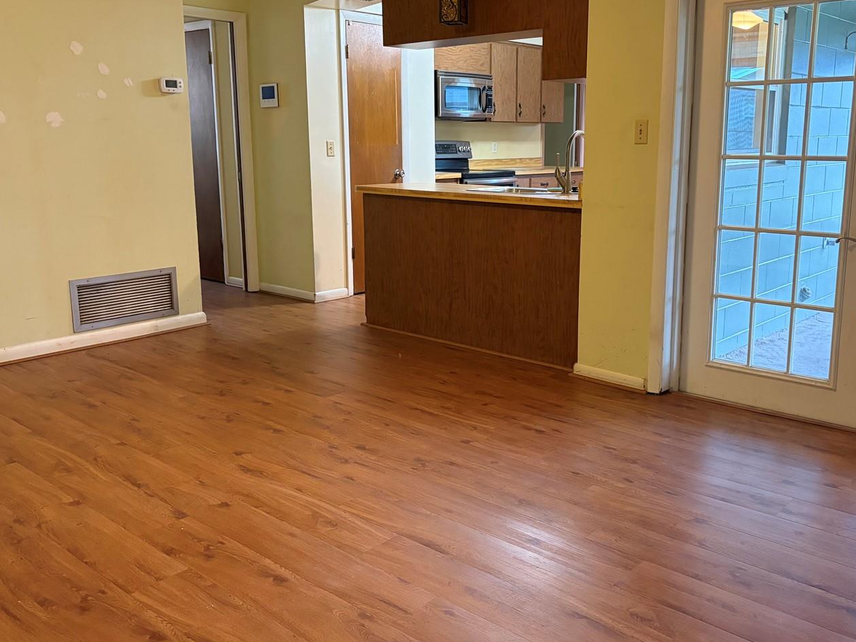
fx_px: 816
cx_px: 468
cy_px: 287
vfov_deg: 42.9
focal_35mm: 33
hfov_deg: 55.3
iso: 400
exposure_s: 1/40
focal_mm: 5.96
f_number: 1.6
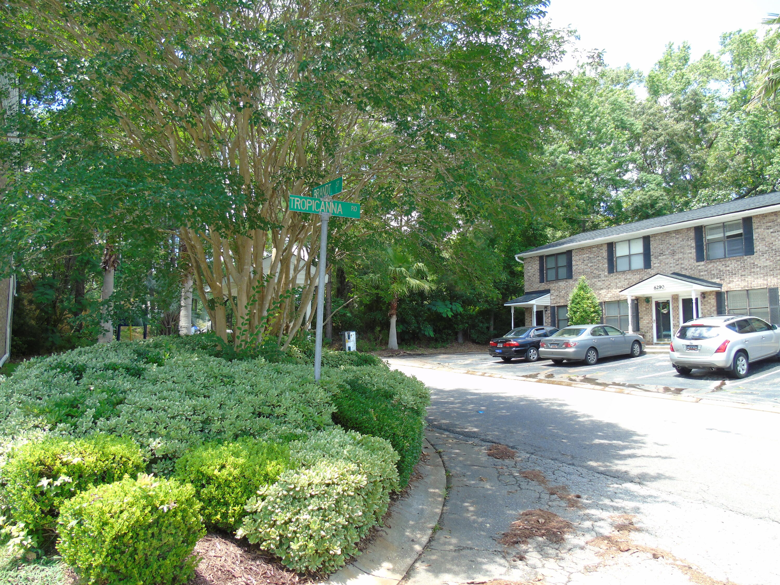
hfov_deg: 69.4
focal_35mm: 25
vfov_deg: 54.9
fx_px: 563
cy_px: 292
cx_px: 390
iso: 80
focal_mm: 4.4
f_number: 3.4
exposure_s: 1/125
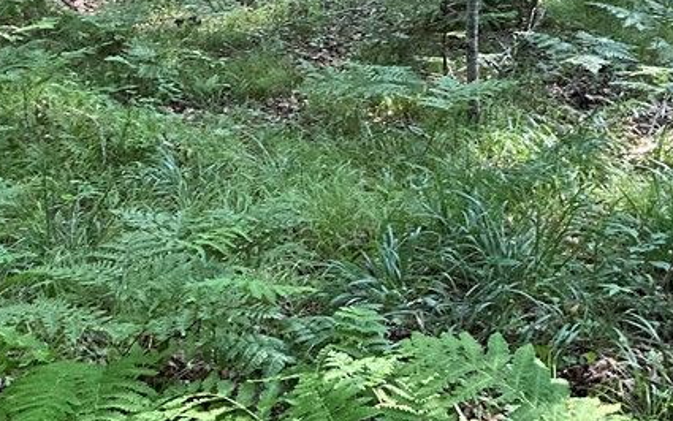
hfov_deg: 27.8
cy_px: 41
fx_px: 1358
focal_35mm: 74
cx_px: 309
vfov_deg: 17.4
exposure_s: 1/72
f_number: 1.8
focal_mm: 3
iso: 64
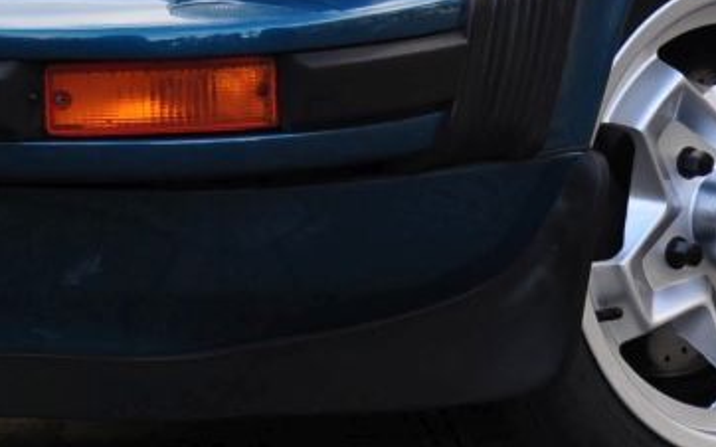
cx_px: 380
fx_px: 6662
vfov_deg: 3.8
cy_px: -235
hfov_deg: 6.2
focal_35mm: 342
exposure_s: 1/100
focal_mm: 45
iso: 200
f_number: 4.8
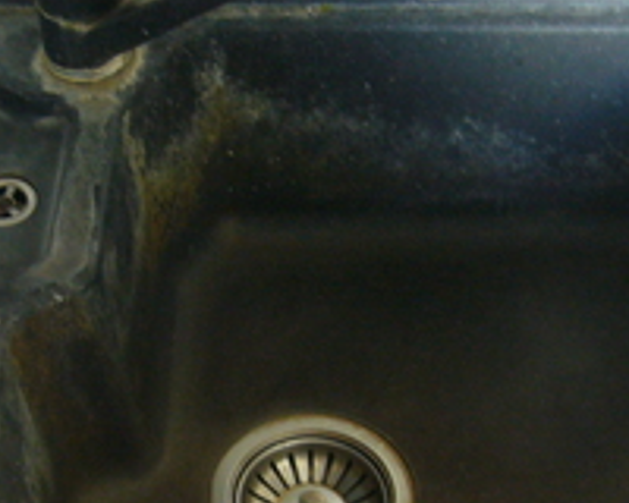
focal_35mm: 77
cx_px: 97
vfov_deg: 19.8
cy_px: 352
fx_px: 1433
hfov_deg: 24.2
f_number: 2.8
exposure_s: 1/8
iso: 200
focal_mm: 5.8
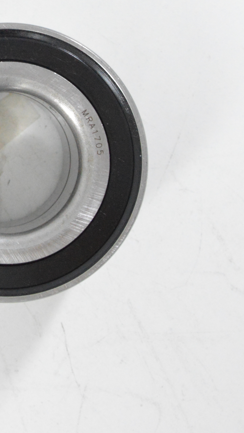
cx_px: -96
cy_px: 95
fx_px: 1507
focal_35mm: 131
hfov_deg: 9.1
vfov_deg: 16.3
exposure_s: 1/100
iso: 3200
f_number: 7.1
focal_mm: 34
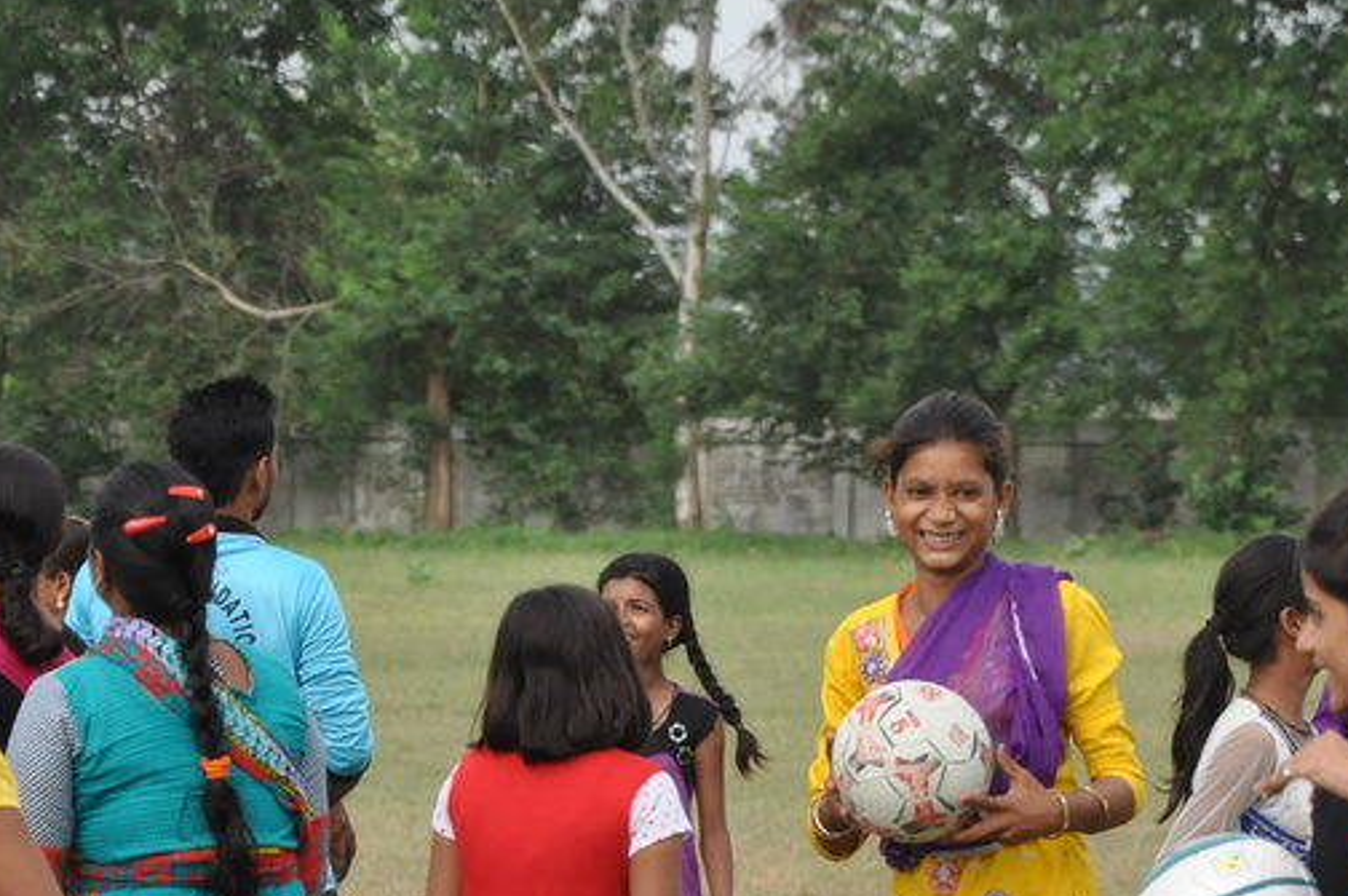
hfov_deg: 6.4
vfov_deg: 4.3
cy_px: 837
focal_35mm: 320
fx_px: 11971
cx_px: 875
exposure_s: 1/1000
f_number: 5.6
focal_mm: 105
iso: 800
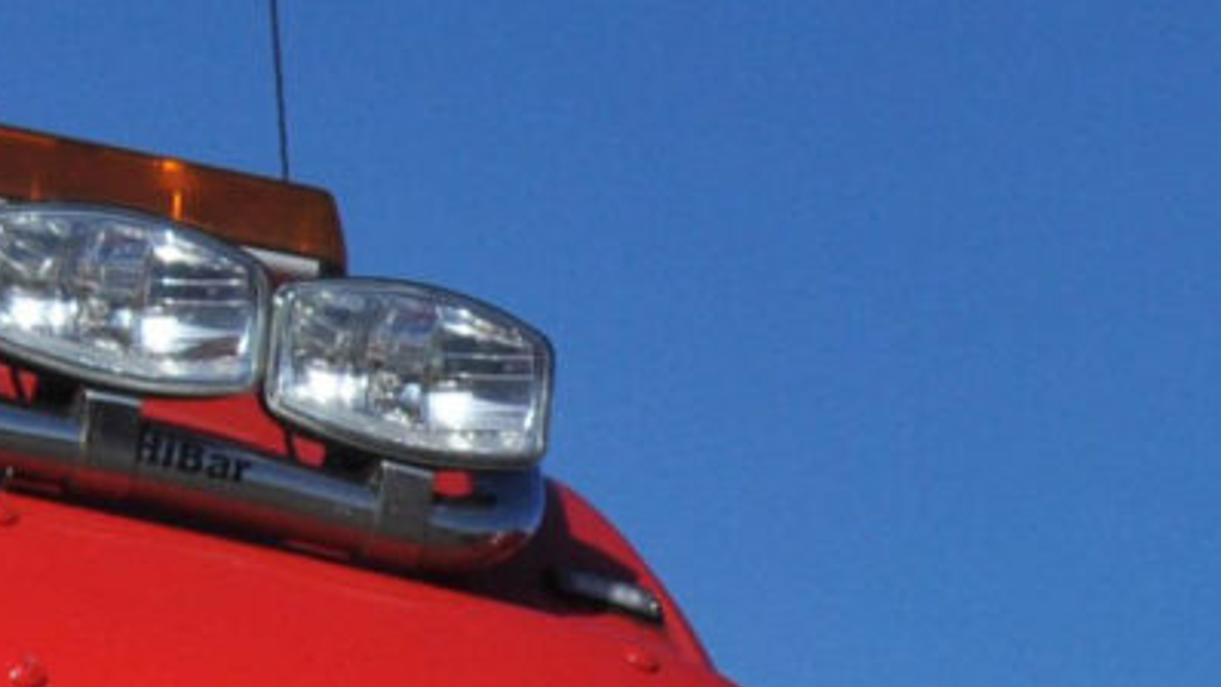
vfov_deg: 5.2
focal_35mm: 222
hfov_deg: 9.7
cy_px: 2116
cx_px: 1037
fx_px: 7188
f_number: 13
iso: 250
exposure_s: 1/640
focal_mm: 22
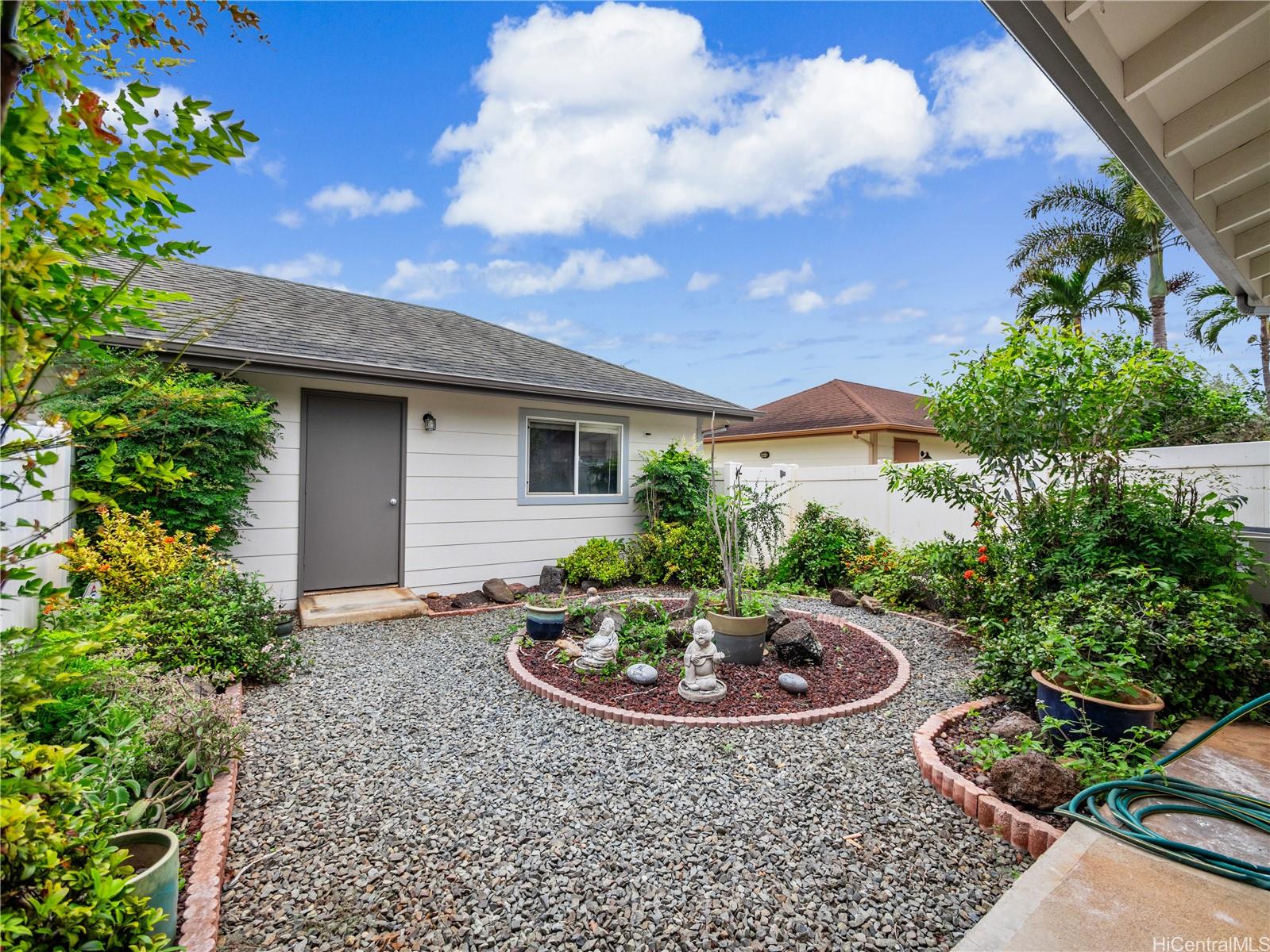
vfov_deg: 85.7
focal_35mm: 14
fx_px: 514
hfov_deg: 102.1
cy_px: 476
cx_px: 635
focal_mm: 7
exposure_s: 1/8000
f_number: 4
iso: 1600
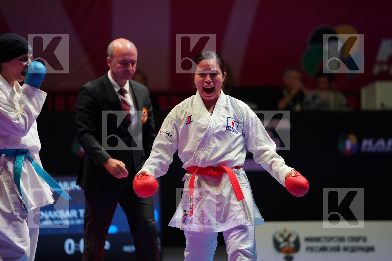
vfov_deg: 6.9
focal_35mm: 200
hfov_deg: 10.3
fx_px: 2178
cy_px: 130
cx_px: 196
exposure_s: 1/1000
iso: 2000
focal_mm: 200
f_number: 2.8
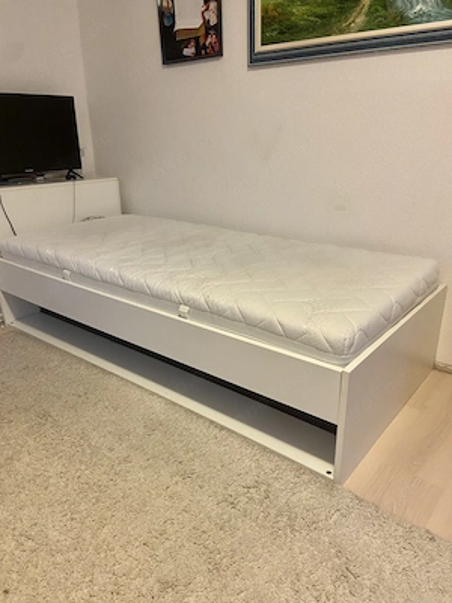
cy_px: 302
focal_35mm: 26
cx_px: 226
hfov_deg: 53.1
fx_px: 453
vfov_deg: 67.3
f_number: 1.8
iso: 320
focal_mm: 4.25
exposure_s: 1/33
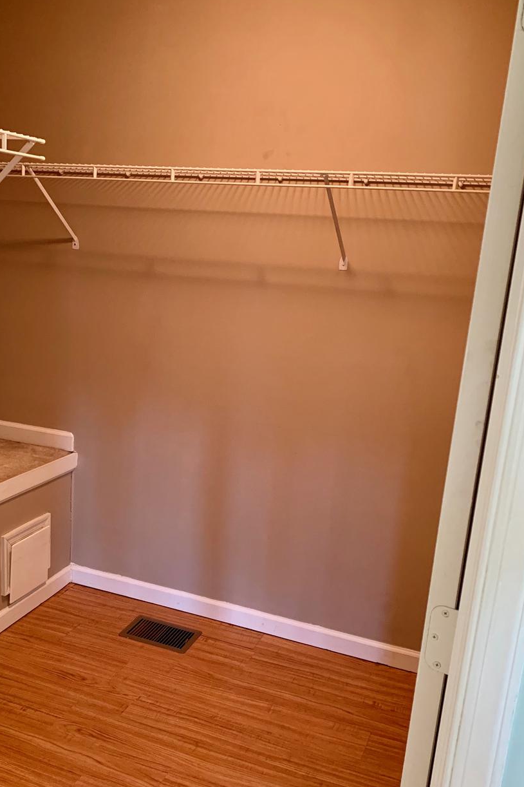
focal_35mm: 34
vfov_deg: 55.6
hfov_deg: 38.7
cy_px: 446
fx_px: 743
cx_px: 210
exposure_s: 1/30
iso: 320
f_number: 1.8
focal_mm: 4.25
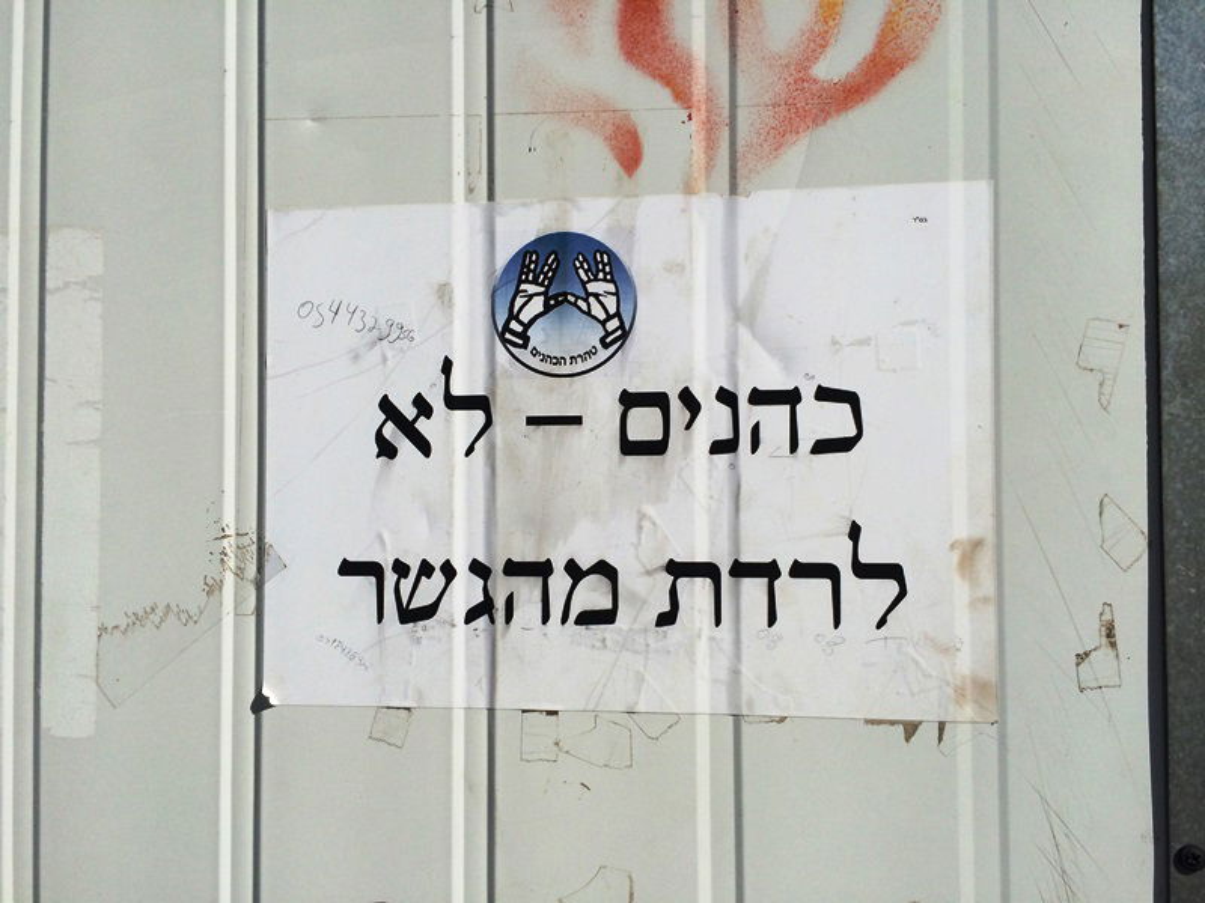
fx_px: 1044
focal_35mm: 30
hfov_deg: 60.0
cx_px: 602
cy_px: 452
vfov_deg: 46.8
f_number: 2.2
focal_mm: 4.12
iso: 32
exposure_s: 1/5128
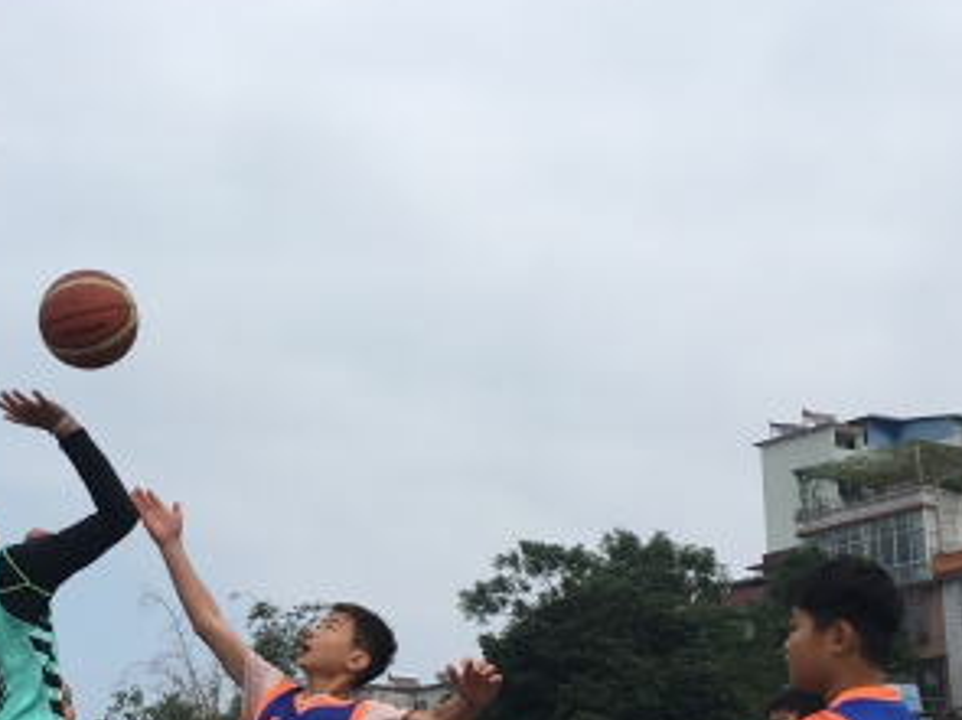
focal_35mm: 63
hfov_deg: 30.3
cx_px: 267
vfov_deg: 23.1
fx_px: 1750
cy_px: 528
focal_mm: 4.15
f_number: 2.2
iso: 25
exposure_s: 1/1374
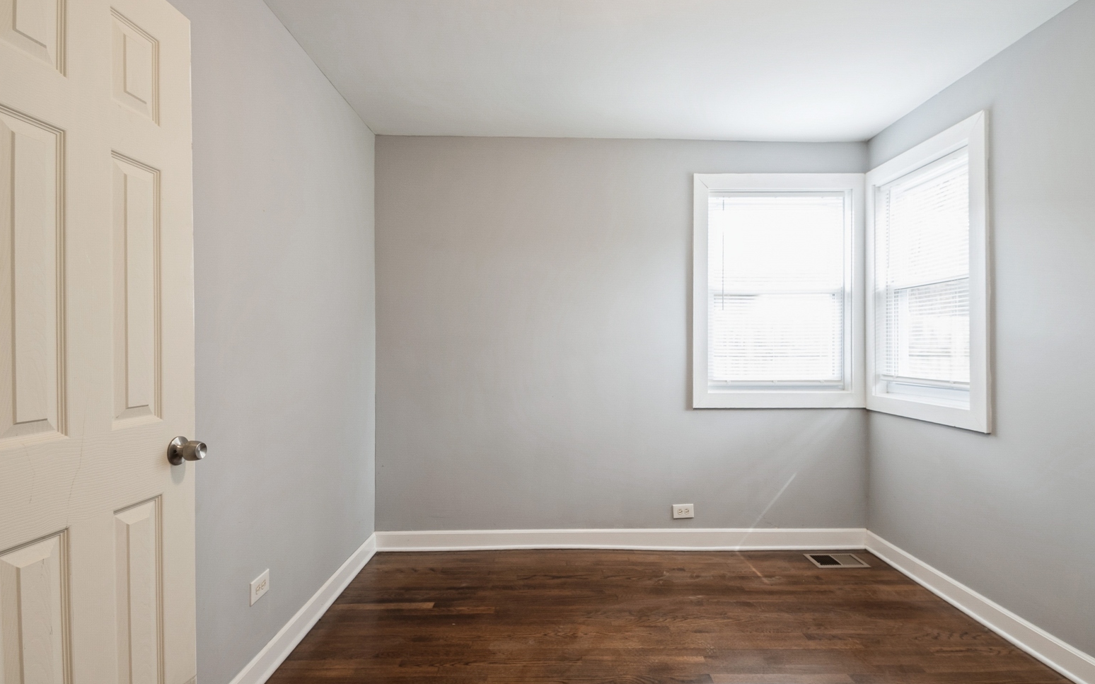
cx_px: 540
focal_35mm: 16
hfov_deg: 97.8
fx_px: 477
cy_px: 332
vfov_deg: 71.2
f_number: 8
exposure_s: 1/2
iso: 100
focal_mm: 10
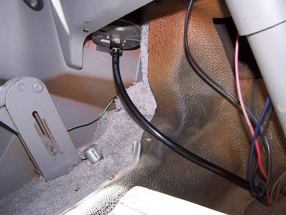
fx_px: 314
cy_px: 108
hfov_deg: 49.0
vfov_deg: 37.7
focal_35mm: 38
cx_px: 143
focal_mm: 6.3
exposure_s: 1/60
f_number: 2.8
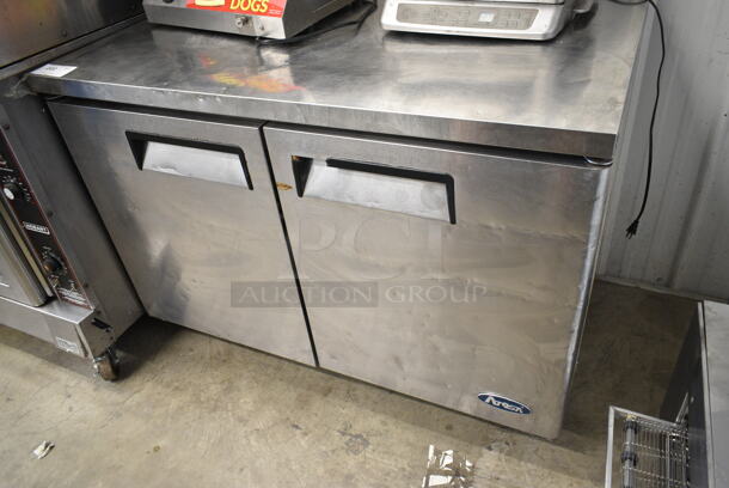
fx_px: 547
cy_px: 244
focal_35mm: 27
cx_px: 364
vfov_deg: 48.0
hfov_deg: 67.3
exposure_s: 1/30
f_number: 3.5
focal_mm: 18
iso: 1100
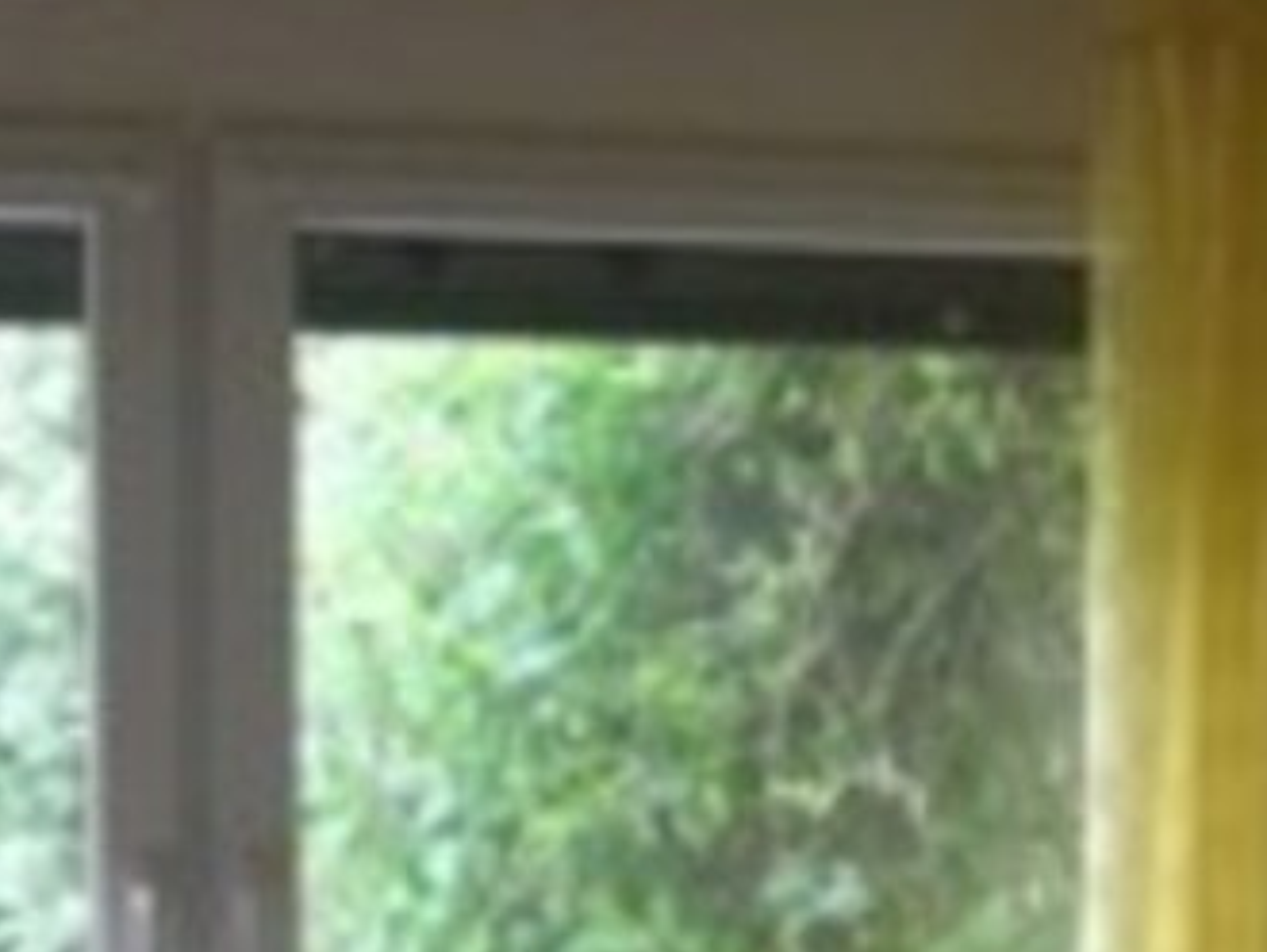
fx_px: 5055
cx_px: 868
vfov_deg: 10.5
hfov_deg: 14.3
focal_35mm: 138
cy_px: 1313
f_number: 2.8
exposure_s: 1/100
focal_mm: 7.9
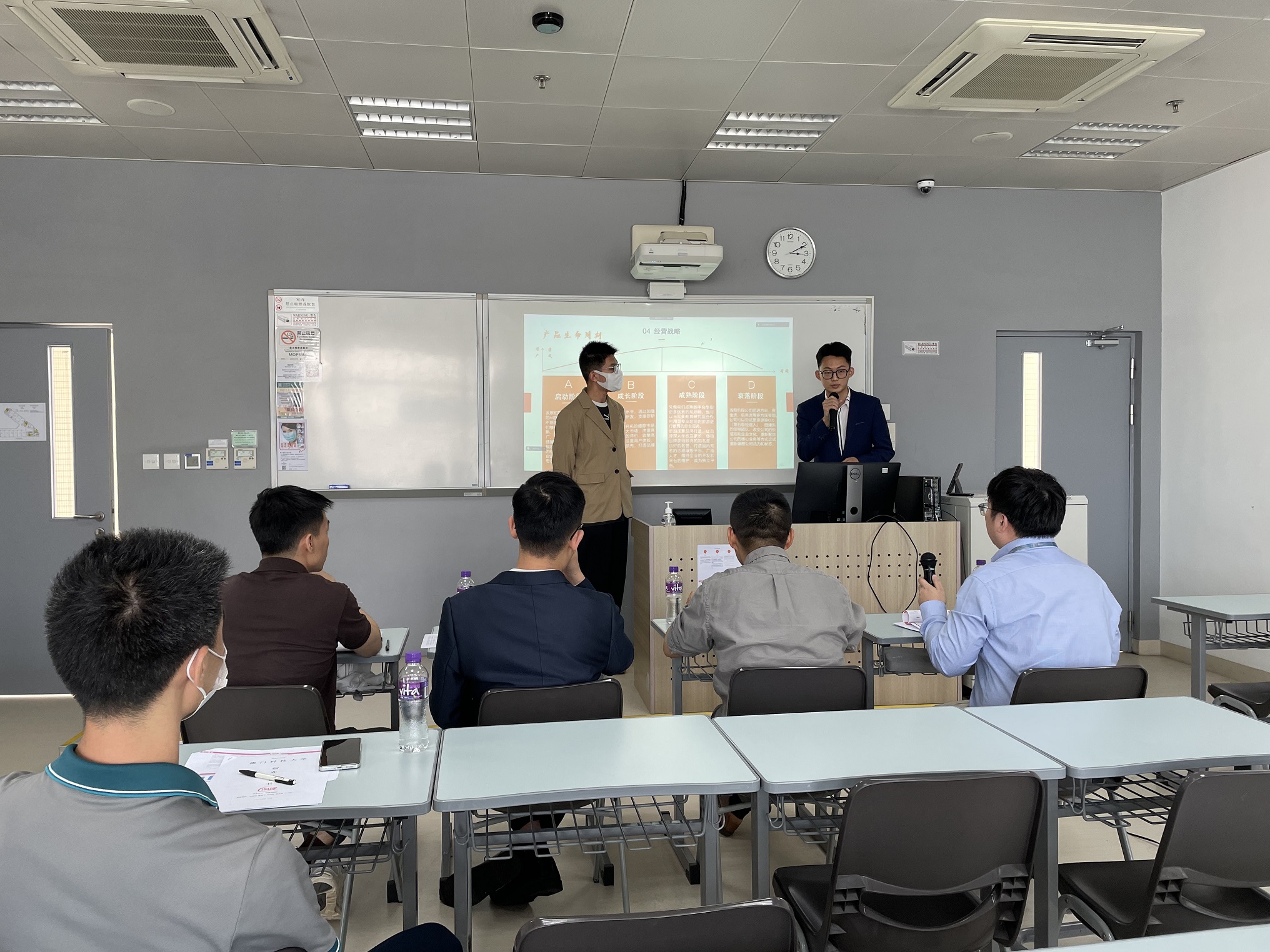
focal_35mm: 26
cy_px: 476
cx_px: 635
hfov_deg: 67.3
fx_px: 954
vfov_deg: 53.1
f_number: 1.6
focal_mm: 4.2
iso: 64
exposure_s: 1/100
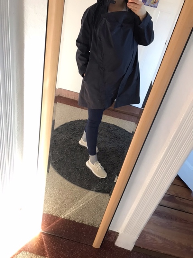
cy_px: 129
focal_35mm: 28
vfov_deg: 63.4
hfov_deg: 49.7
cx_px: 96
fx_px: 208
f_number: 1.8
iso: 80
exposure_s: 1/17
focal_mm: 3.99
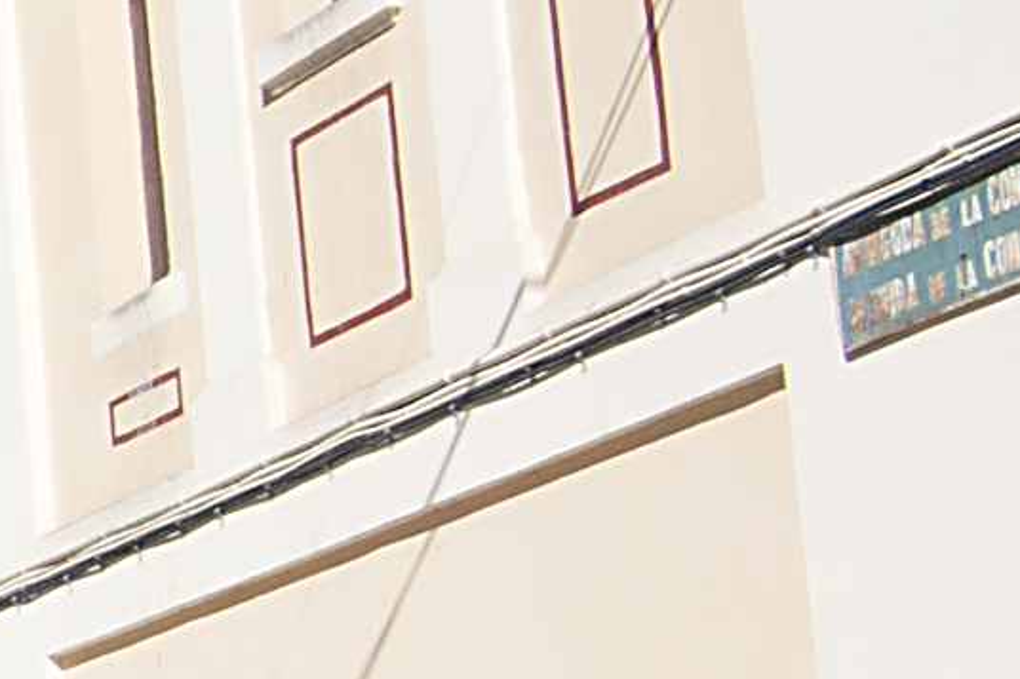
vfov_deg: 10.4
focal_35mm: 127
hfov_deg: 9.7
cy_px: 1018
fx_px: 3597
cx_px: -2451
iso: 200
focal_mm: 16
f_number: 6.3
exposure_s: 1/800
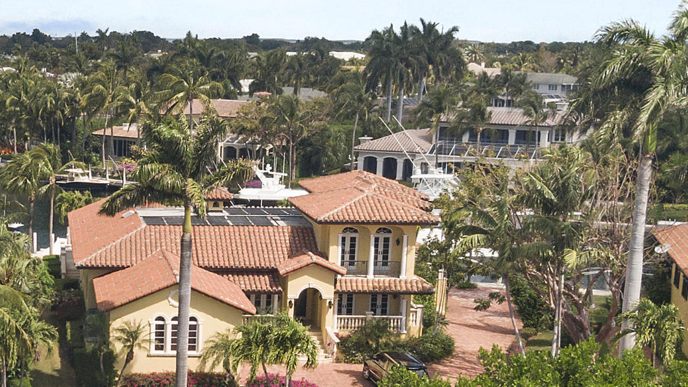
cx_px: 58
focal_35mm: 74
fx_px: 1350
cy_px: 329
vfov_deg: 16.2
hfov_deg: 27.5
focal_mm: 4.39
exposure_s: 1/1600
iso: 100
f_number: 2.8
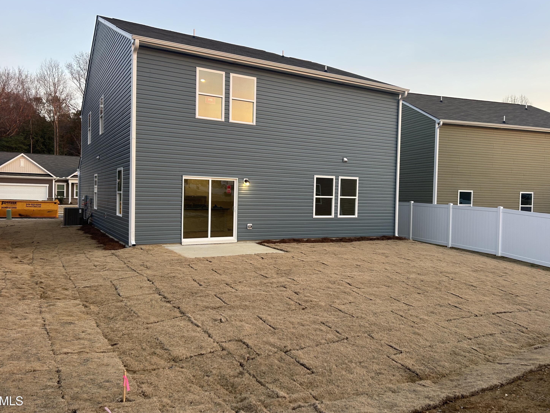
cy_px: 206
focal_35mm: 27
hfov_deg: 65.3
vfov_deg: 51.4
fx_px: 429
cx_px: 276
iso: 64
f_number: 1.5
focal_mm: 5.7
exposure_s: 1/121
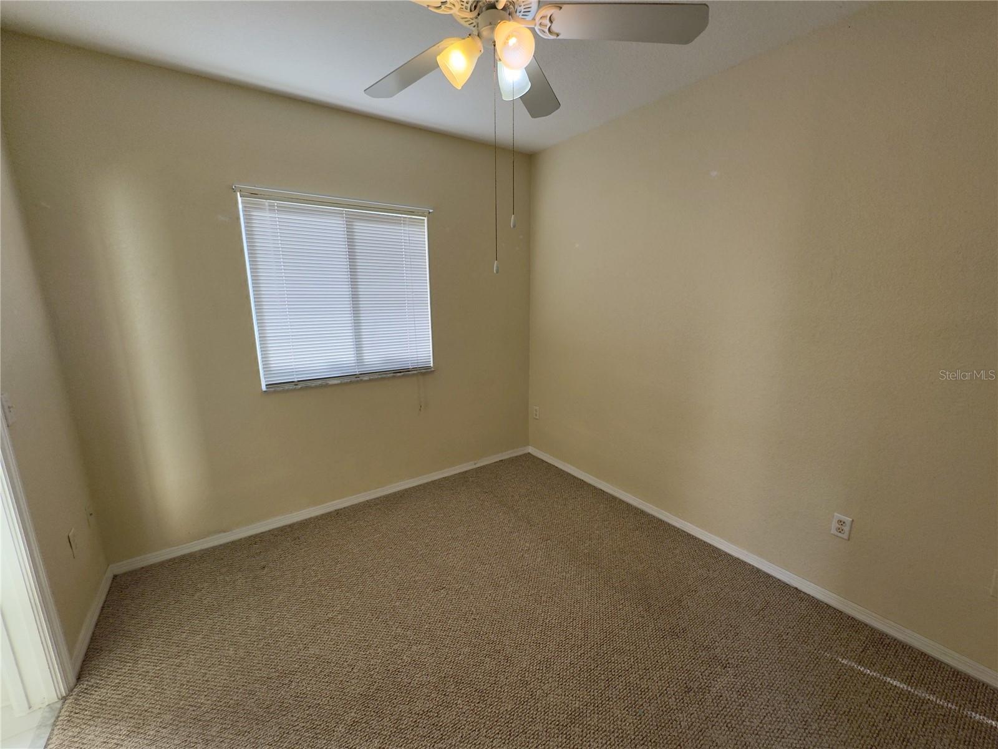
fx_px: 404
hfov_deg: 102.1
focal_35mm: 14
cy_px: 374
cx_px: 499
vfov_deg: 85.7
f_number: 2.2
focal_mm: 2.22
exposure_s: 1/120
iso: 64
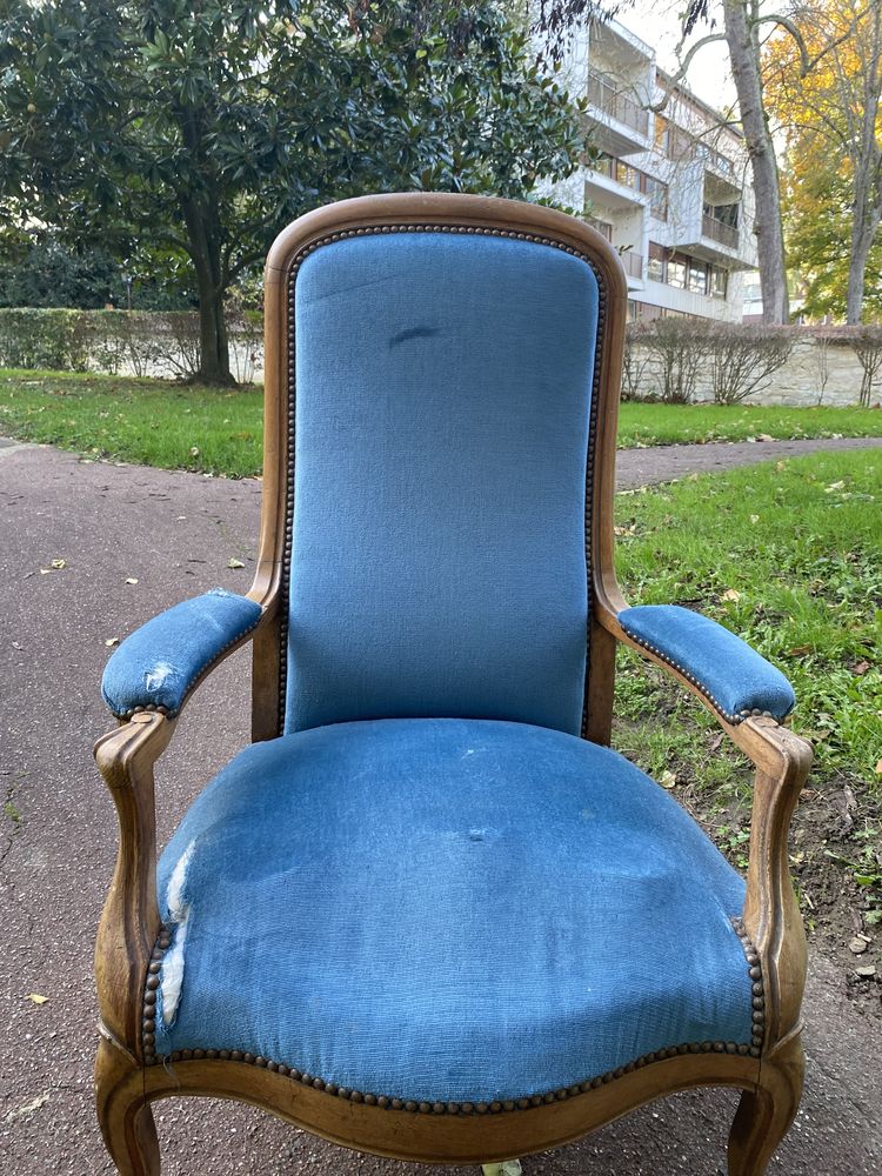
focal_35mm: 26
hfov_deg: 53.1
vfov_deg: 67.3
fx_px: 883
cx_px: 441
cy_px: 588
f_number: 1.8
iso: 100
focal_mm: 4.25
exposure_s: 1/121
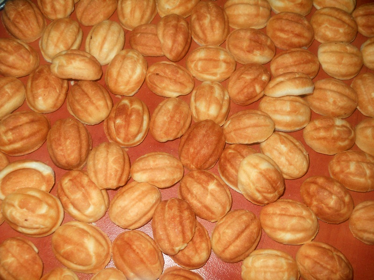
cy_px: 140
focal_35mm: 41
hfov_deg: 45.8
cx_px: 187
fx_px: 443
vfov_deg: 35.1
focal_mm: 6.72
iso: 80
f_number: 5.5
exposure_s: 1/30
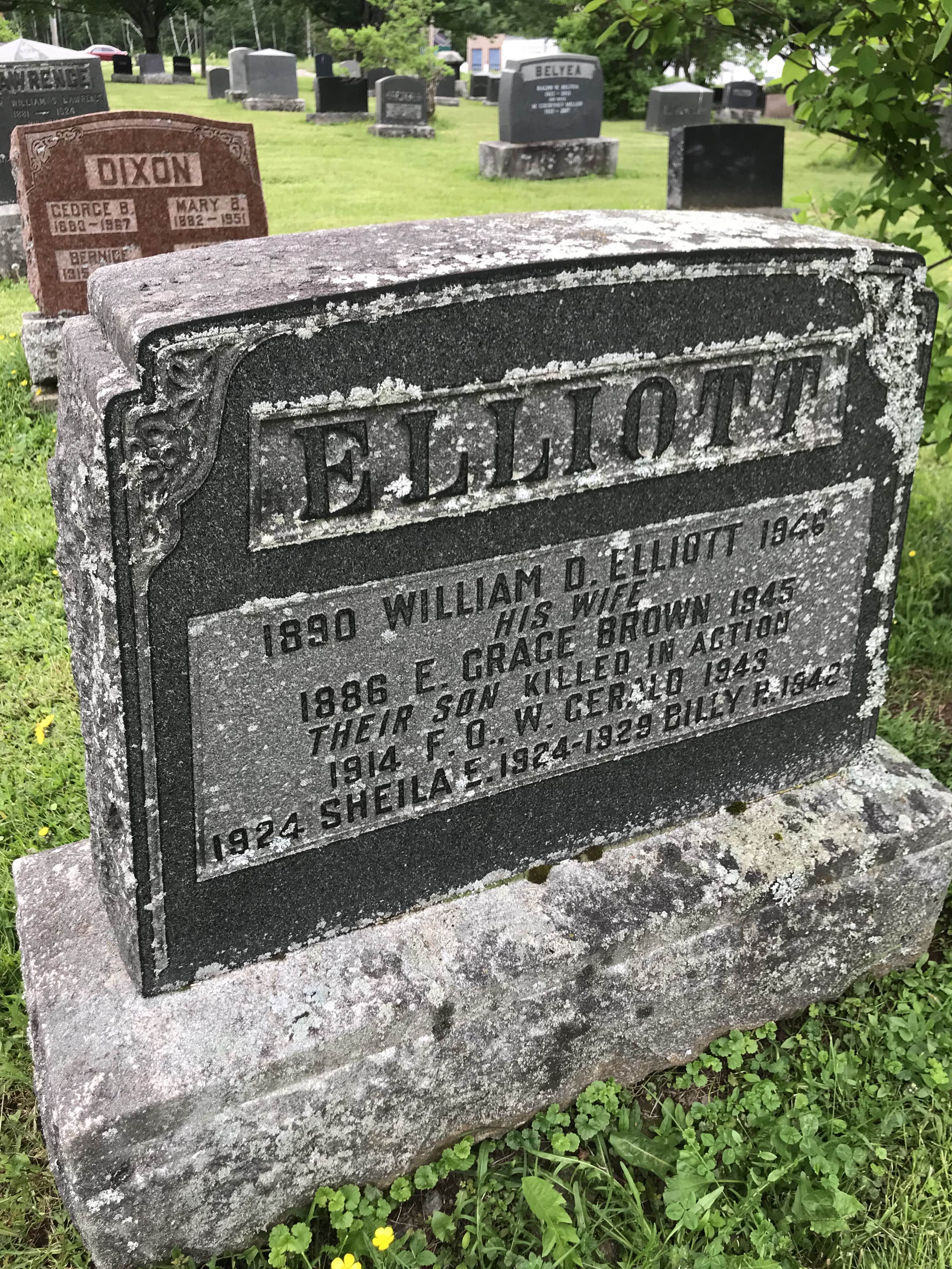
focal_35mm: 29
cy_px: 653
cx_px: 473
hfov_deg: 48.2
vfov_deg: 61.6
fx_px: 1063
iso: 25
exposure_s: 1/120
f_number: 1.8
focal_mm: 3.99
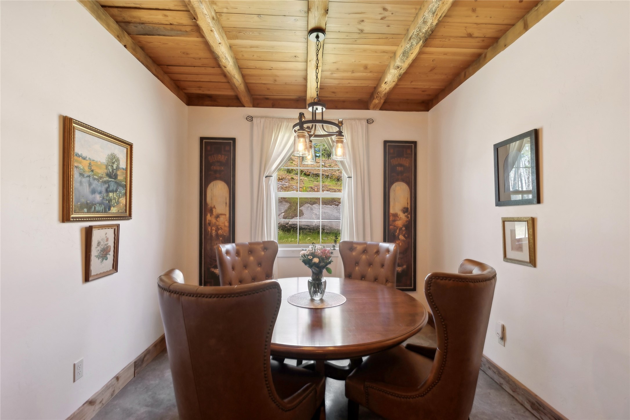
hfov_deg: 100.4
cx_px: 315
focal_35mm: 15
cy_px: 210
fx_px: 262
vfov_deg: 77.3
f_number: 6.3
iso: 100
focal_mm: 10
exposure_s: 1/30
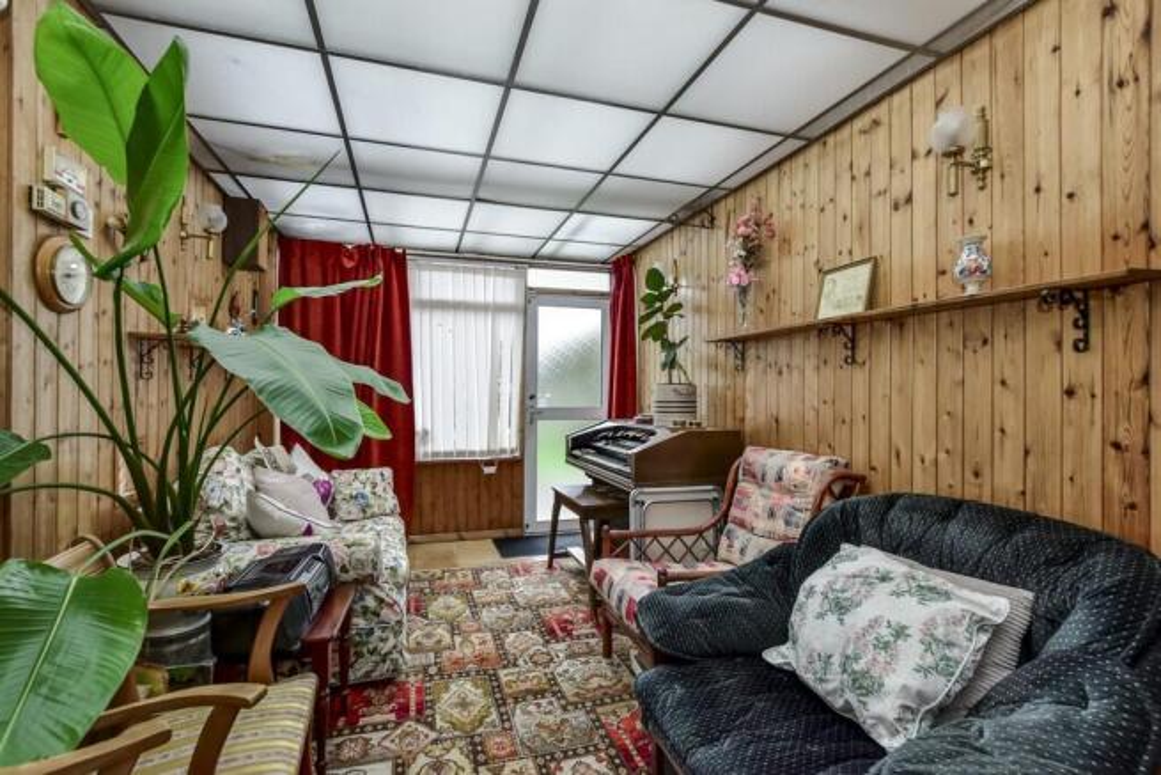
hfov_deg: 100.4
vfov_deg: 77.4
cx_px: 580
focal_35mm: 15
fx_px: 484
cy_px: 388
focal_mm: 10
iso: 640
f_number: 8
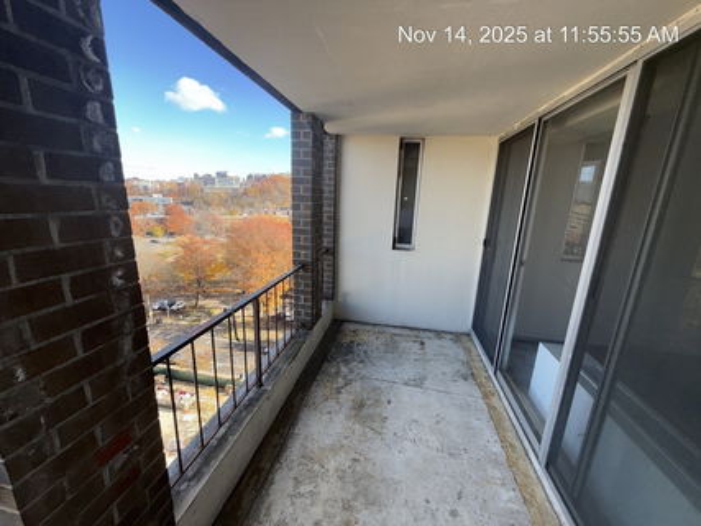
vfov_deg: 85.6
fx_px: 283
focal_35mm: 14
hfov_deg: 102.1
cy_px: 263
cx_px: 350
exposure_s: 1/201
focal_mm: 2.22
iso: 16
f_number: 2.2
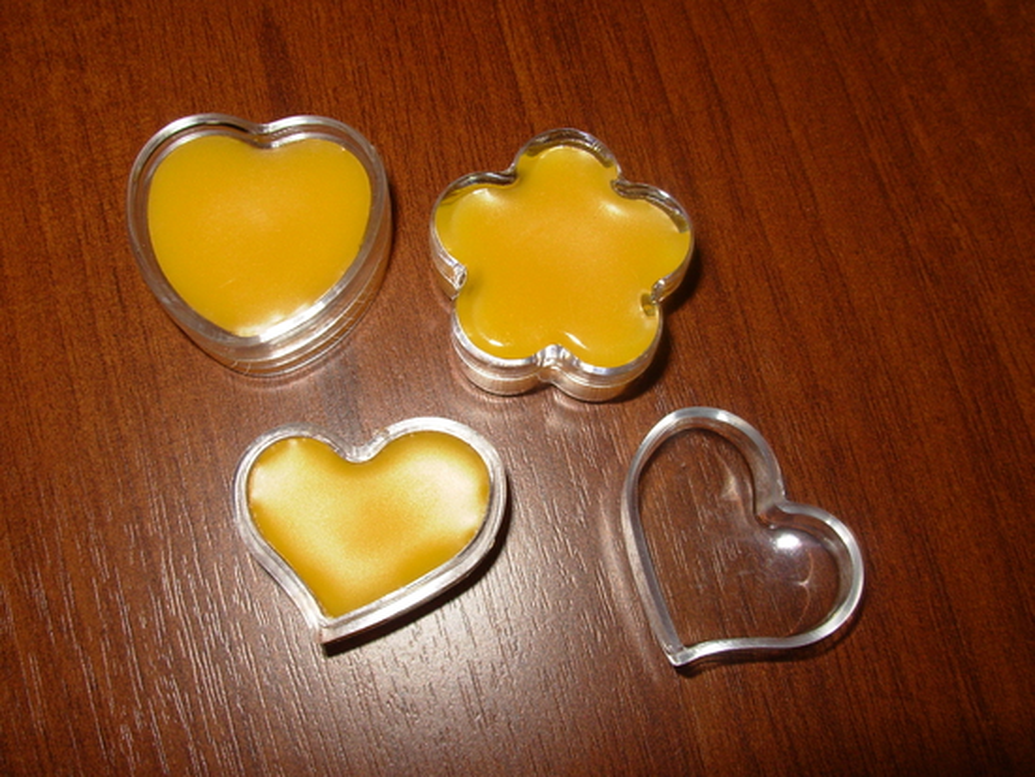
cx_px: 518
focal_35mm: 38
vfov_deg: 37.7
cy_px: 388
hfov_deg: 49.0
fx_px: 1137
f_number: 4.9
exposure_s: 1/32
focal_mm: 6.3
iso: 50
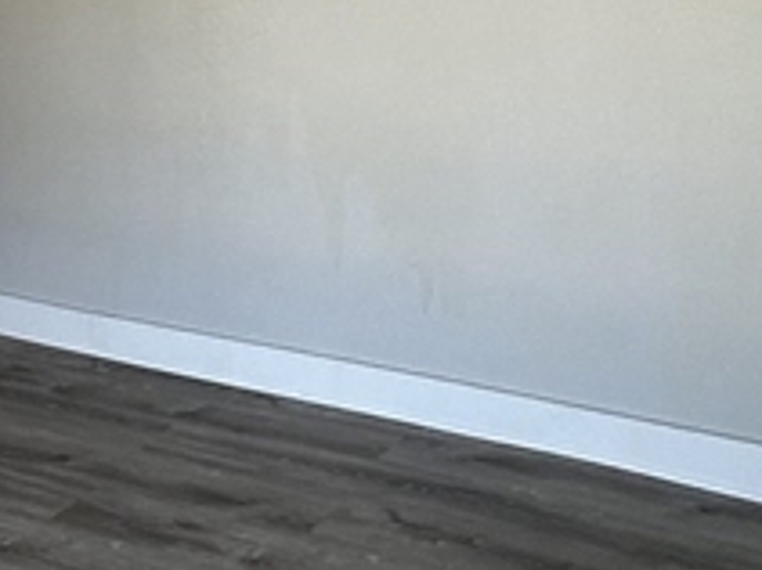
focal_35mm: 63
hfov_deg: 25.2
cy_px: 40
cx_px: -307
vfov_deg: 22.6
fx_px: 1386
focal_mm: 1.57
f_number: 1.8
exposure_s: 1/99
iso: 64
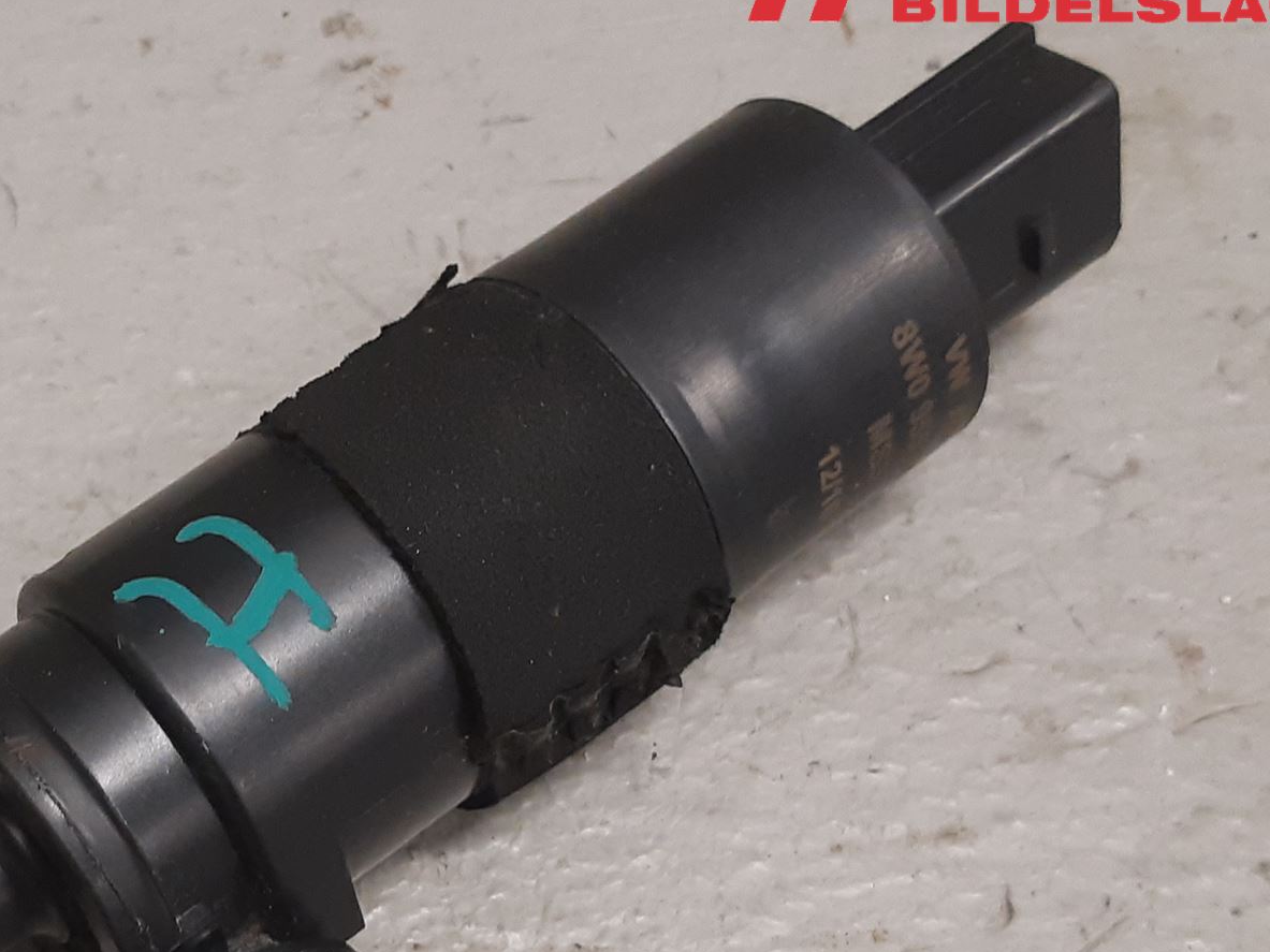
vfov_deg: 31.8
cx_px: 308
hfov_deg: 40.8
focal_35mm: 45
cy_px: 664
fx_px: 1651
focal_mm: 3.93
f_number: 1.7
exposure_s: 1/50
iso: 160
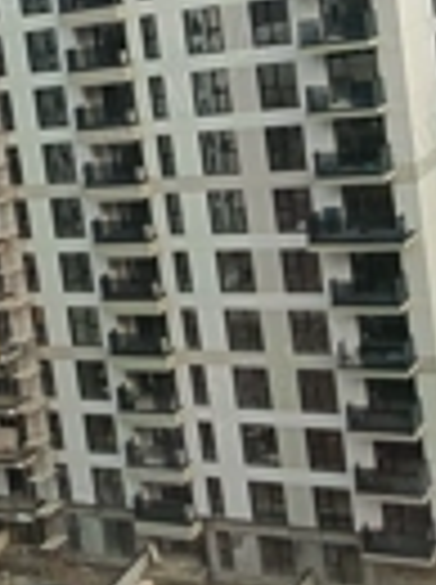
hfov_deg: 19.5
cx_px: 40
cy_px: 153
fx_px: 1247
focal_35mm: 74
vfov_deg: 26.1
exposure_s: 1/600
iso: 396
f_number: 1.75
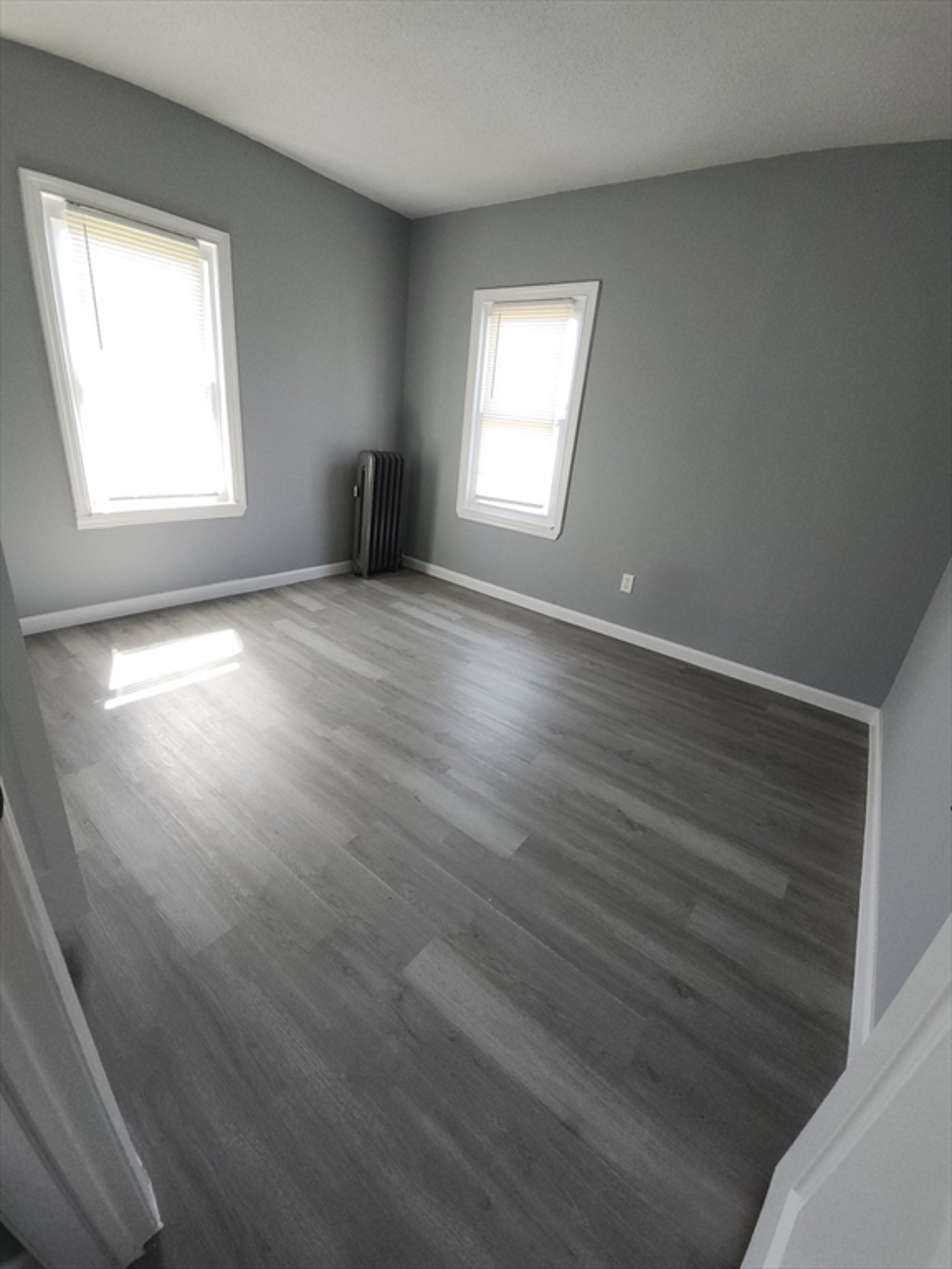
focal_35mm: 13
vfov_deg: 106.2
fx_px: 477
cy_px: 634
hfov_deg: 89.9
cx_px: 476
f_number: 2.2
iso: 80
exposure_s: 1/60
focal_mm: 1.74
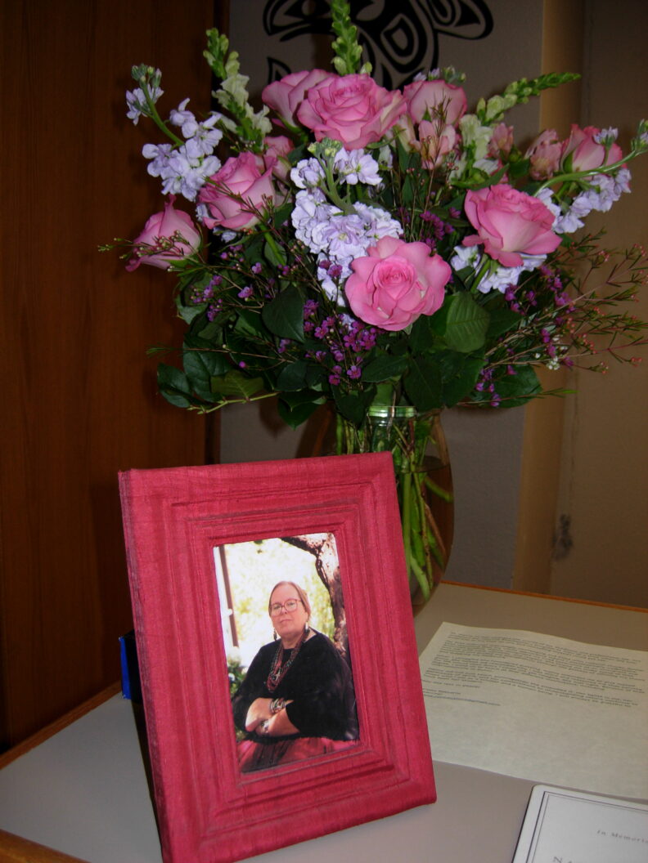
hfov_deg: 39.7
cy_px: 432
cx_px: 324
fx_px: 899
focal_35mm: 36
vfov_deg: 51.4
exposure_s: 1/45.2
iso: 50
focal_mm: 7.5
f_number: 2.7
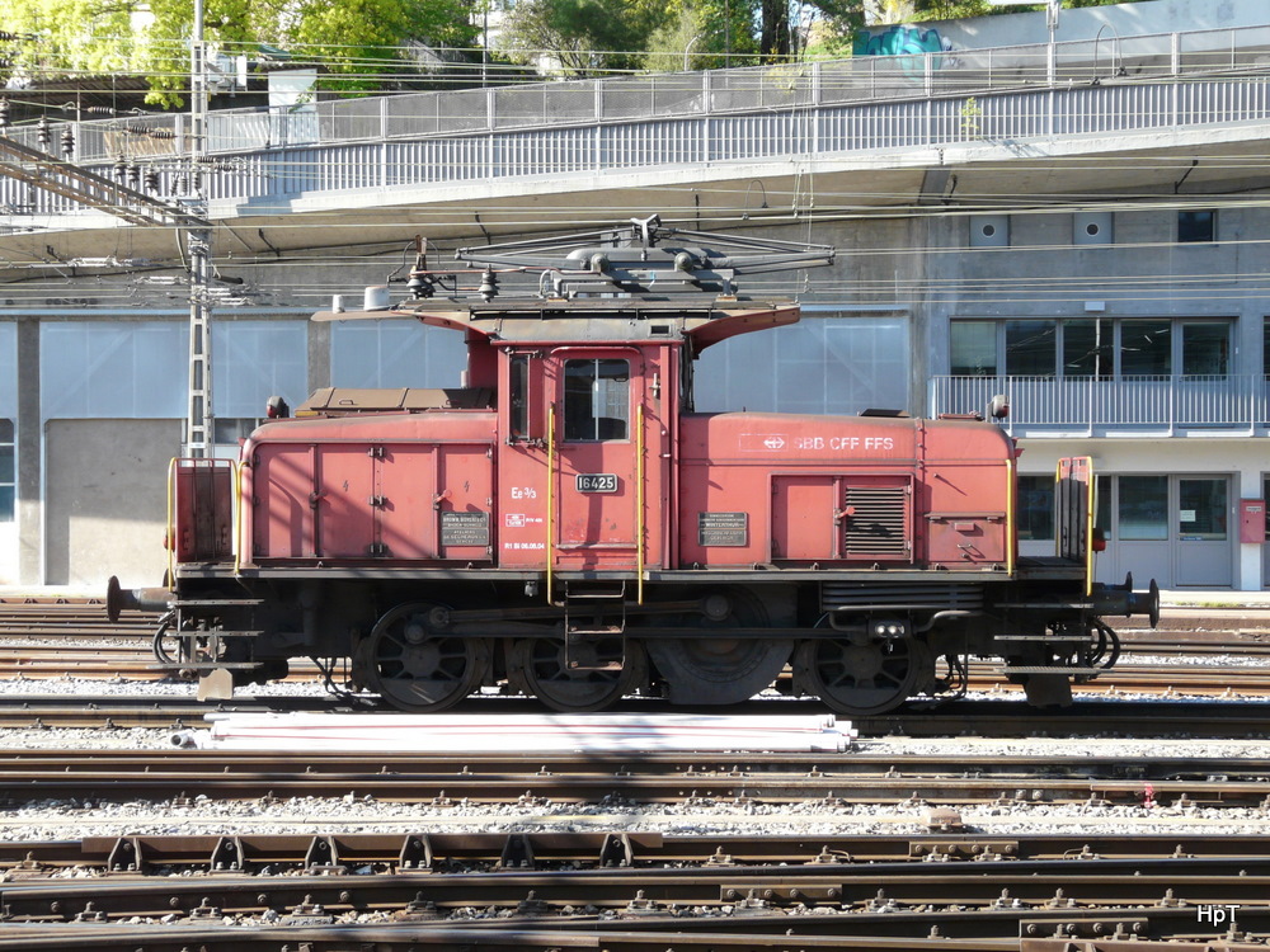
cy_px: 476
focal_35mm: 66
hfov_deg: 29.4
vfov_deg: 22.3
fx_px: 2421
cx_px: 635
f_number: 4
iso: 100
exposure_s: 1/160
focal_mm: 10.8
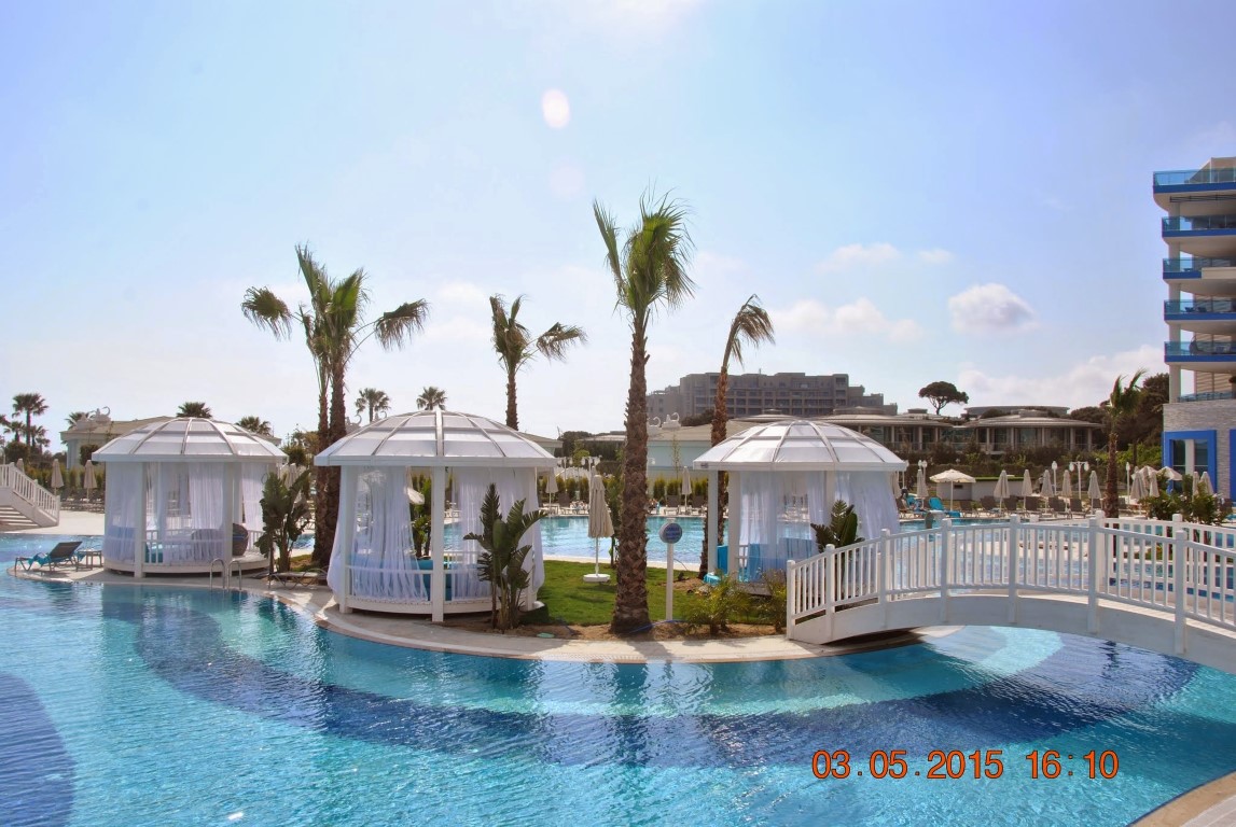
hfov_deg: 61.9
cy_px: 414
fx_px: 1031
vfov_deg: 43.7
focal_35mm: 30
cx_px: 618
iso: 100
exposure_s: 1/400
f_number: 10
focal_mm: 20
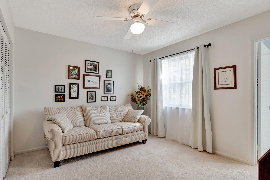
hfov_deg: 92.9
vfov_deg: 70.4
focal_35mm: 17
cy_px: 95
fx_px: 128
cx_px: 120
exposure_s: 1/25
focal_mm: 10
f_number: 8
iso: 1000
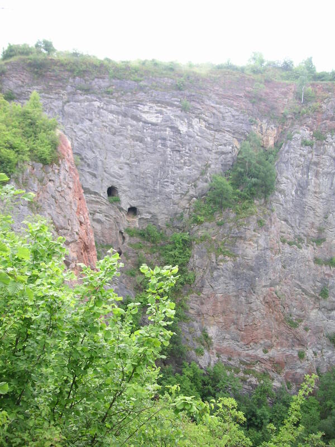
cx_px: 168
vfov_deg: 50.1
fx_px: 477
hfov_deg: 38.7
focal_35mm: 37
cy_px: 224
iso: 50
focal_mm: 6.1
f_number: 2.8
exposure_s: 1/90
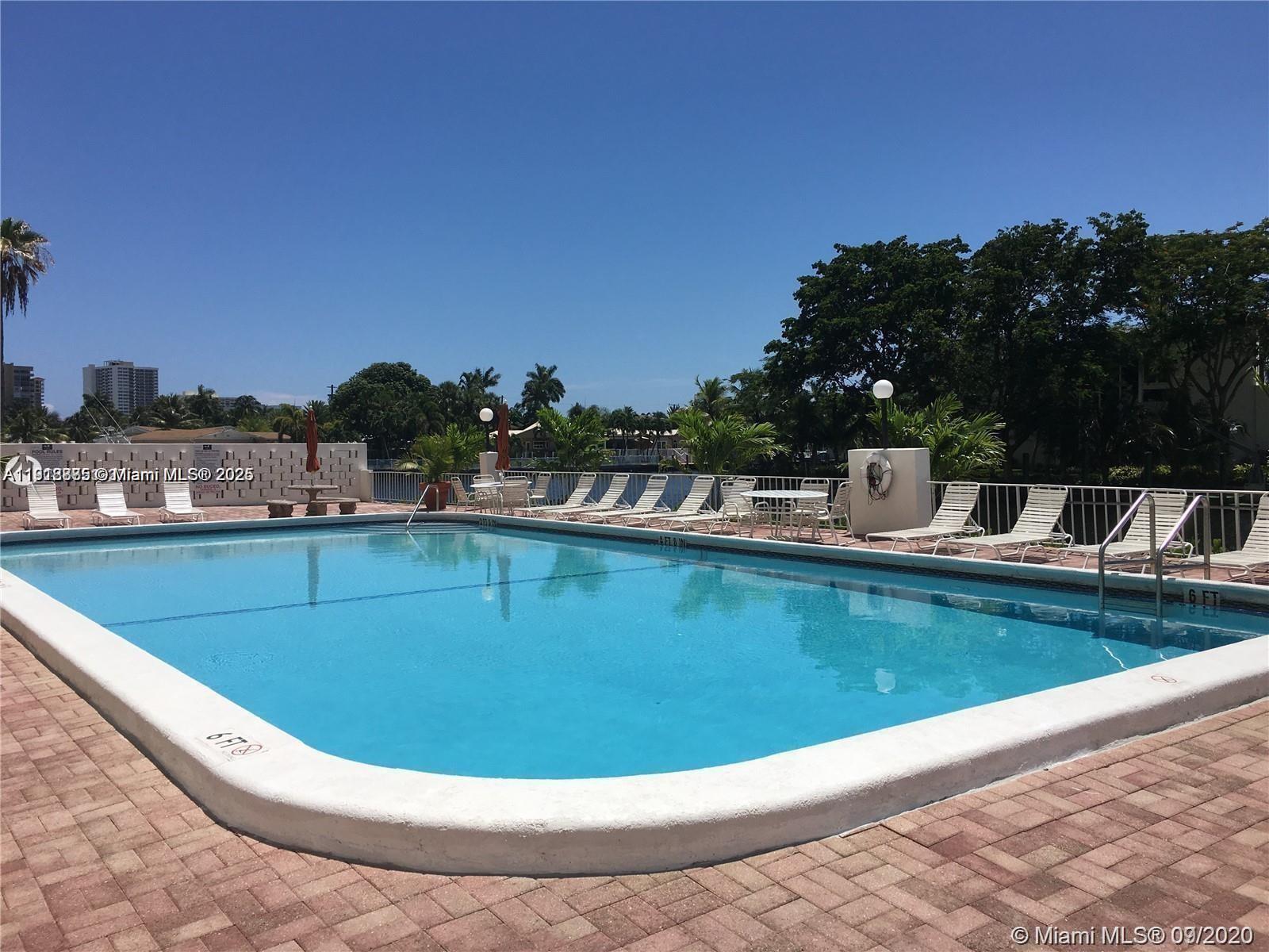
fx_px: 1063
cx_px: 634
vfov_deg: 48.2
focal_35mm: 29
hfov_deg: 61.7
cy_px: 476
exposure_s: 1/4525
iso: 25
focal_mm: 4.15
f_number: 2.2
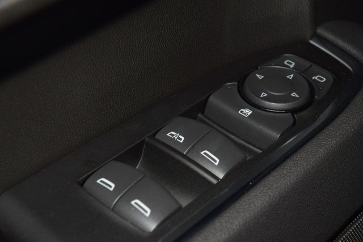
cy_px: 121
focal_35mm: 105
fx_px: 1059
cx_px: 182
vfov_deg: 13.0
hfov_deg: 19.5
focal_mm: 70
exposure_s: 1/125
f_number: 8
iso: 100
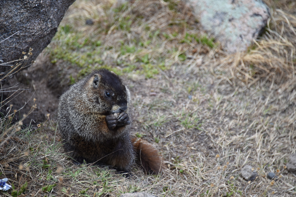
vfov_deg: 4.6
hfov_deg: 6.9
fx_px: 2467
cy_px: 98
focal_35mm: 300
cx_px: 148
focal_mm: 300
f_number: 5.6
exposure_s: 1/640
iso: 560
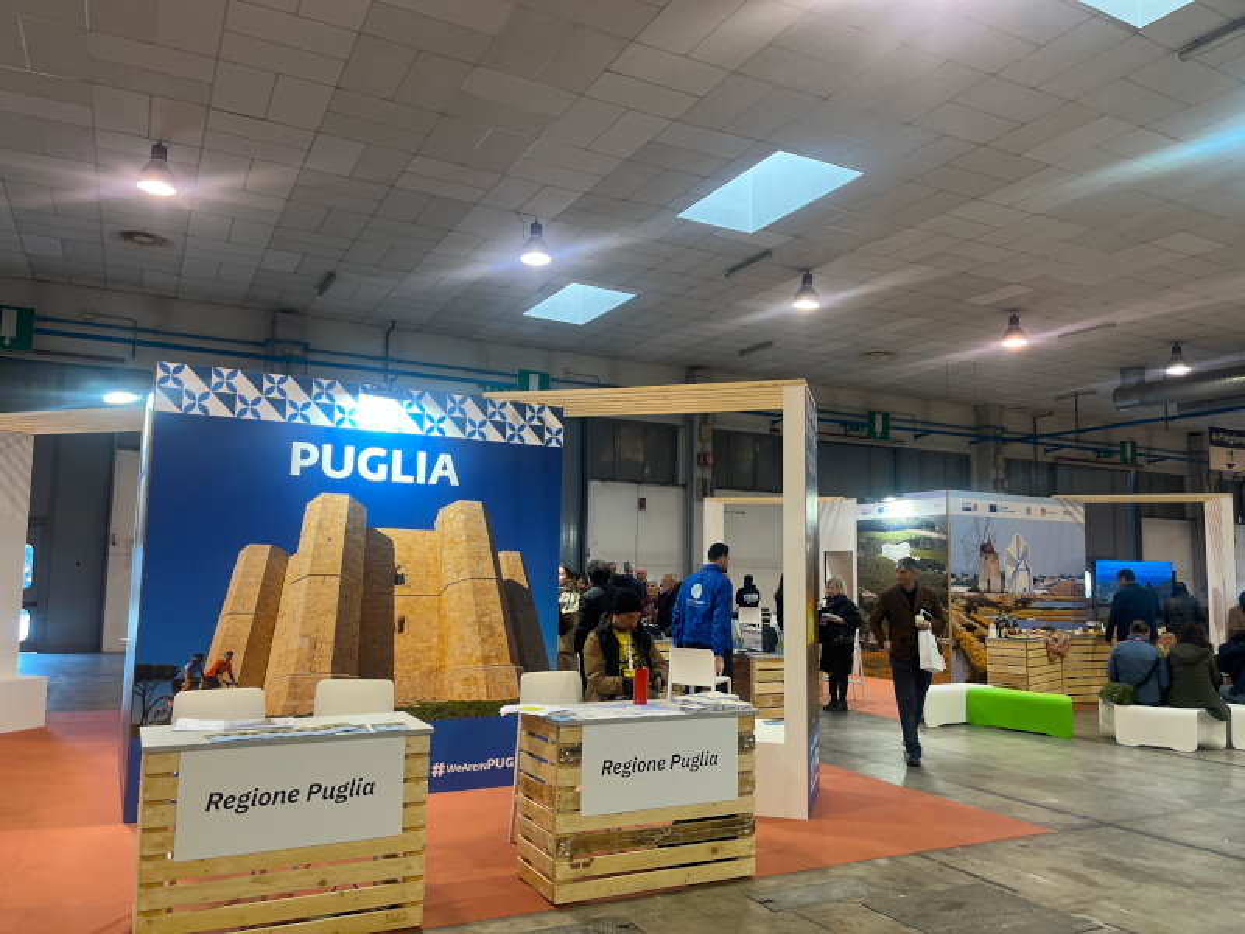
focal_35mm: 26
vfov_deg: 53.1
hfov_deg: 67.3
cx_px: 622
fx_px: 935
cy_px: 467
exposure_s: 1/100
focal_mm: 5.1
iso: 100
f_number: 1.6
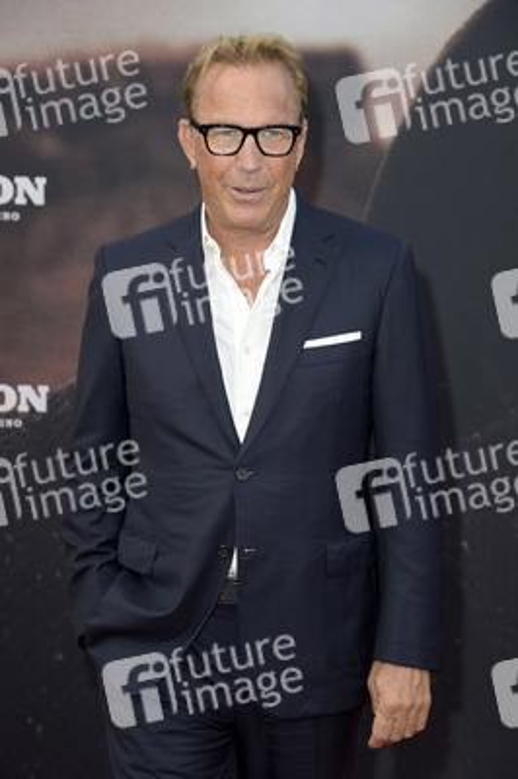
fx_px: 1859
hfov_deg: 15.9
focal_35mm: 86
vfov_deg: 23.7
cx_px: 259
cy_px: 390
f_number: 6.3
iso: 400
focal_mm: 86
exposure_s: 1/250
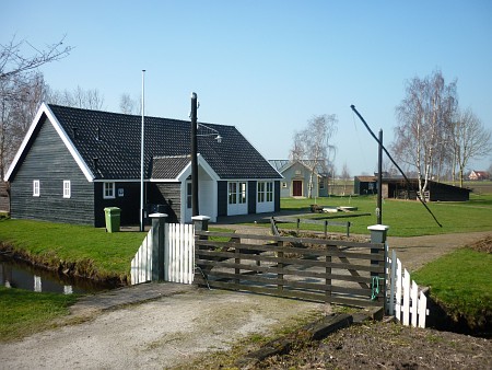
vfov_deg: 43.0
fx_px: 469
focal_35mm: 33
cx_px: 246
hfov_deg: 55.3
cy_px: 185
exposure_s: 1/800
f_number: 2.8
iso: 80
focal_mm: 5.5
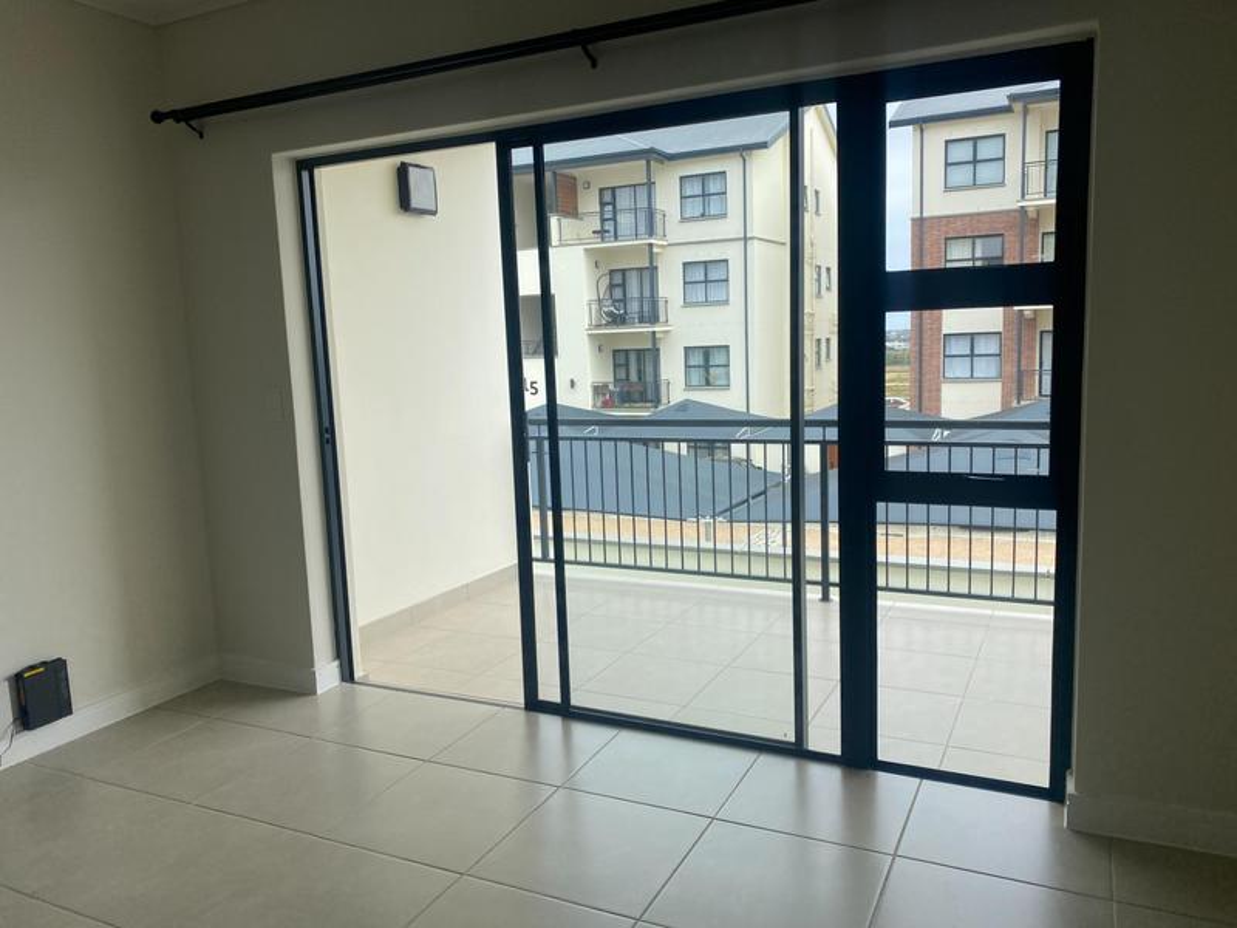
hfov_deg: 67.3
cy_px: 464
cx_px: 618
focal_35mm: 26
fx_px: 929
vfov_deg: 53.1
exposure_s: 1/998
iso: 32
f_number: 1.8
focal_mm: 4.25
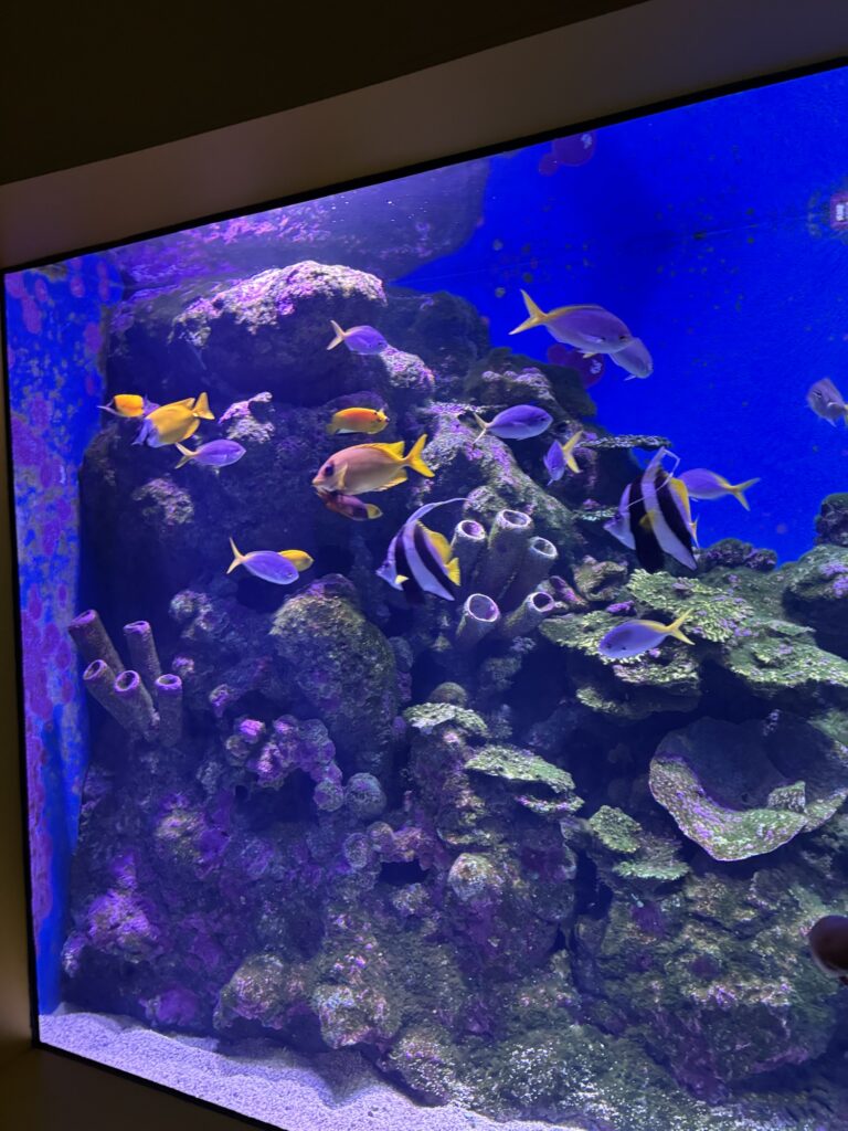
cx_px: 424
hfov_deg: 53.1
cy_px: 566
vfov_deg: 67.3
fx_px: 849
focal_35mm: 26
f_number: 1.6
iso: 500
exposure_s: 1/33
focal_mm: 5.96
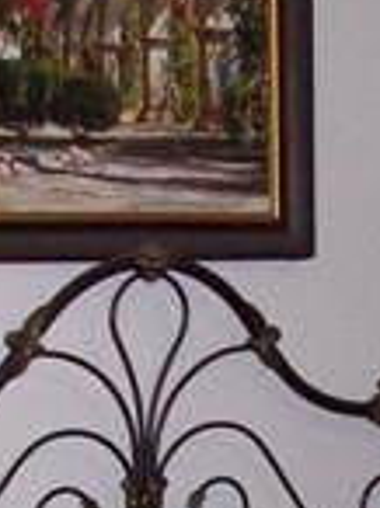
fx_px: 2319
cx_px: 363
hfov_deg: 9.3
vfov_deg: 12.2
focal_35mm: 158
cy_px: 644
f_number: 2.7
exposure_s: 1/64
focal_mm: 6
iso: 200
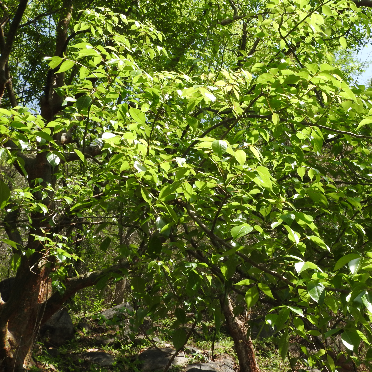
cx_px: 267
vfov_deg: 32.8
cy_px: 172
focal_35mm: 52
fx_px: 632
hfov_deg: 32.3
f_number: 6.7
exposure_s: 1/125
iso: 100
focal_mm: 7.2
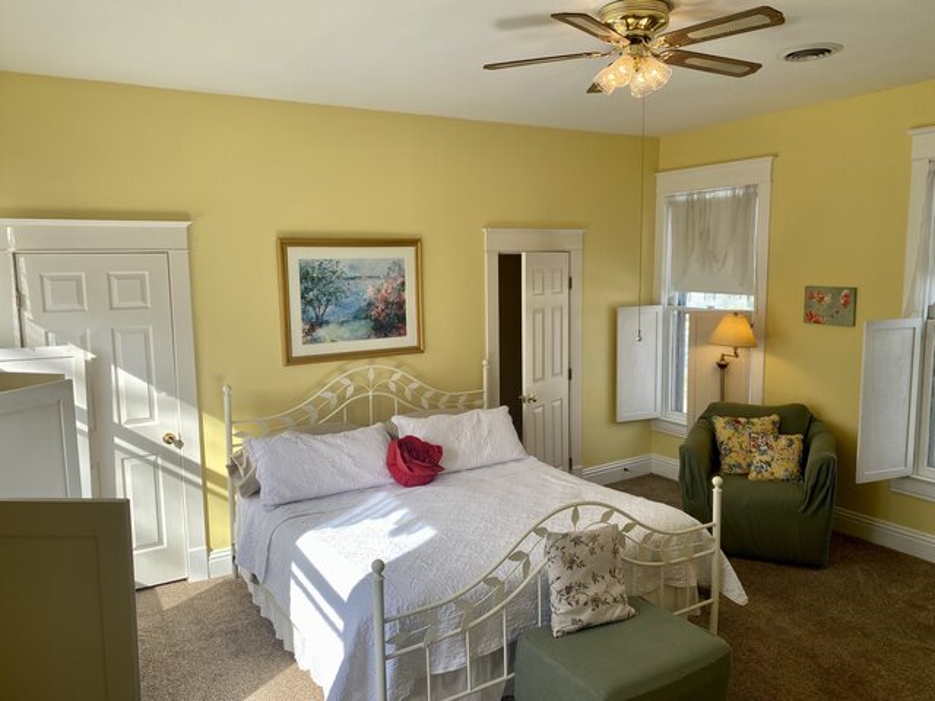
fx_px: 702
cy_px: 350
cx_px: 468
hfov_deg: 67.3
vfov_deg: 53.1
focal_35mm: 26
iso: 32
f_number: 1.8
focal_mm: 4.25
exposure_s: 1/283
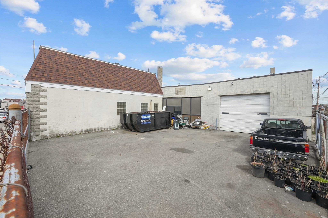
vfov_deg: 77.3
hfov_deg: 100.4
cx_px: 164
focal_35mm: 15
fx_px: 137
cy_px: 109
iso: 400
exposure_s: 1/320
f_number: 9
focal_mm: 10
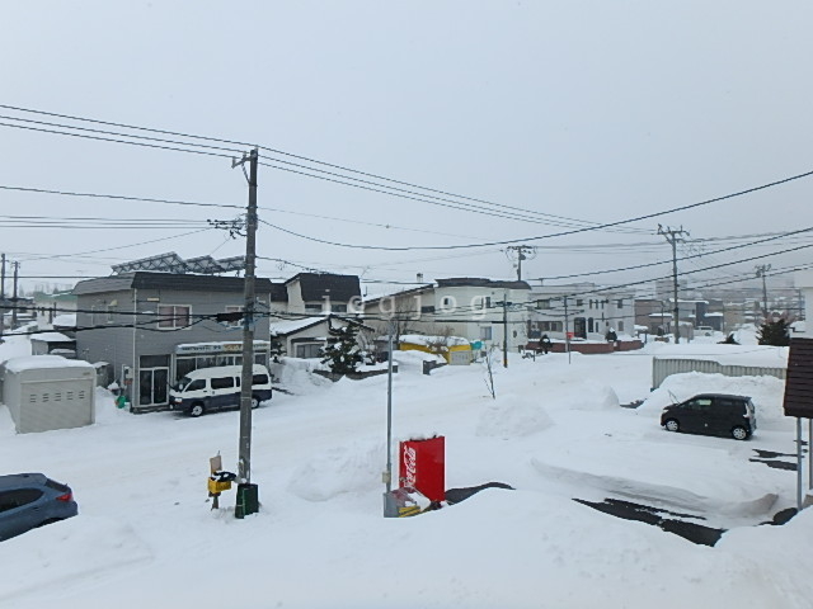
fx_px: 493
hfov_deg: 79.0
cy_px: 304
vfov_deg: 63.4
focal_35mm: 21
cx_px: 406
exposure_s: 1/500
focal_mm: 3.7
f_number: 6
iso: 125
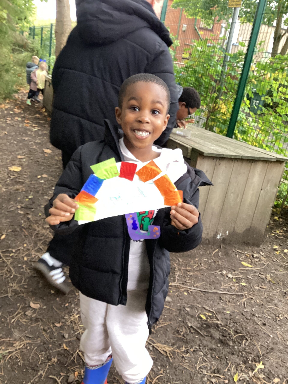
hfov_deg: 45.4
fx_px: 344
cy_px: 192
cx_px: 144
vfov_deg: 58.4
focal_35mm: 31
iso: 160
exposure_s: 1/50
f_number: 2.4
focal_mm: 3.3
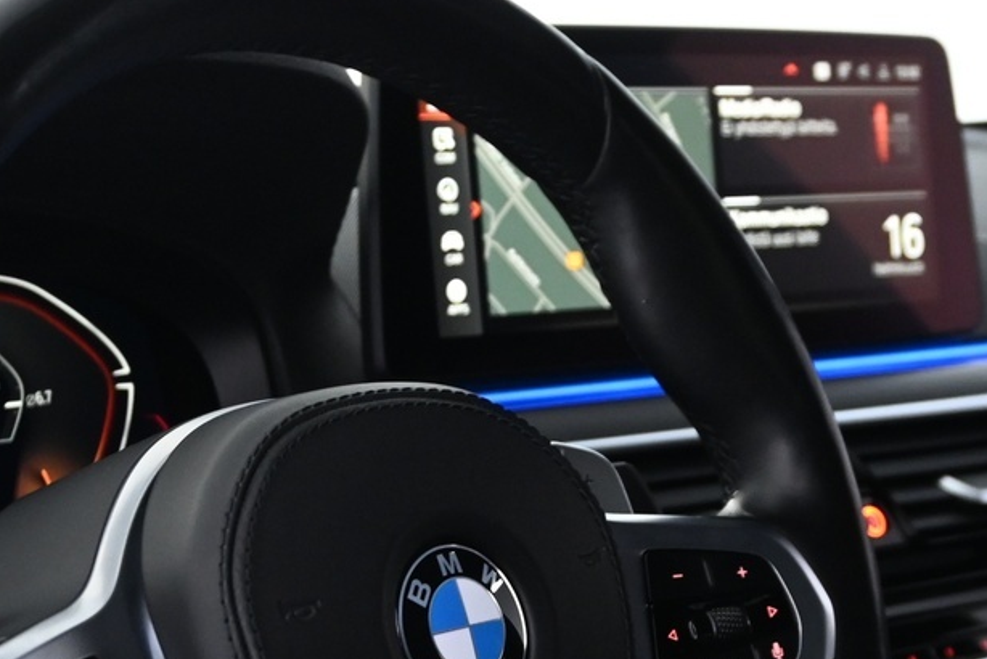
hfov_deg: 23.4
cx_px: 452
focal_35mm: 87
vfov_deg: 15.4
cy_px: 677
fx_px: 2386
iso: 1600
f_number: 4
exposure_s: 1/10
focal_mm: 22
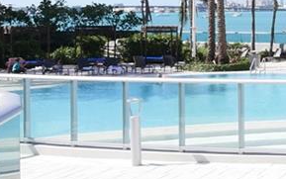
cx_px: 463
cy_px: 16
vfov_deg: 16.3
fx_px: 616
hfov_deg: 20.9
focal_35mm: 79
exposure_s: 1/320
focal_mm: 7
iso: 200
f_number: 7.1
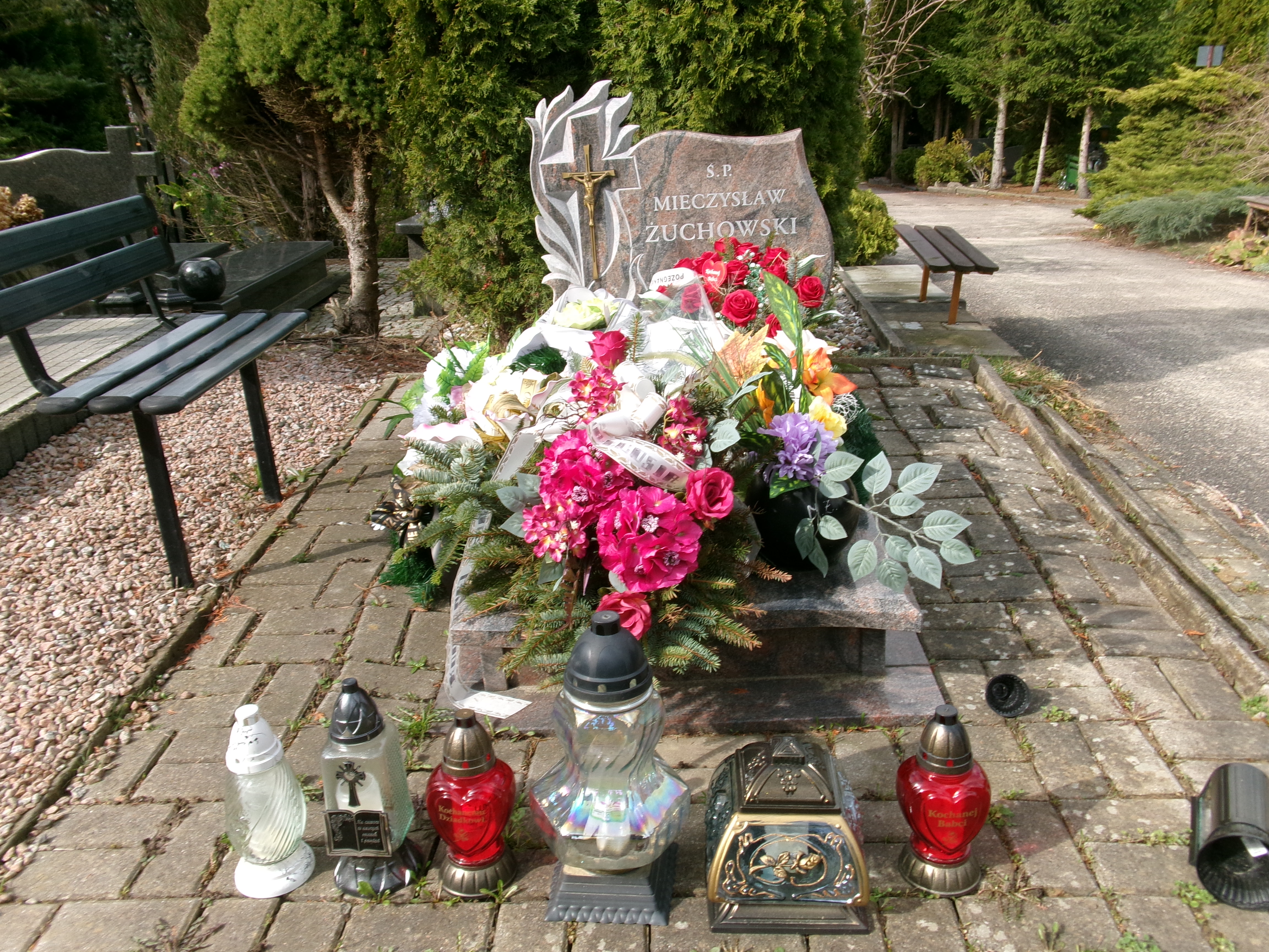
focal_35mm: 28
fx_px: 1026
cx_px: 634
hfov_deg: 63.4
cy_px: 476
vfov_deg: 49.7
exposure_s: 1/70
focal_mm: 5.1
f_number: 10.8
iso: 100
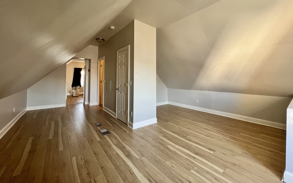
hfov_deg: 105.3
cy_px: 76
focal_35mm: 14
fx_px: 112
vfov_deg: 78.0
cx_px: 147
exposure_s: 1/60
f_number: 1.8
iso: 200
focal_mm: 1.57
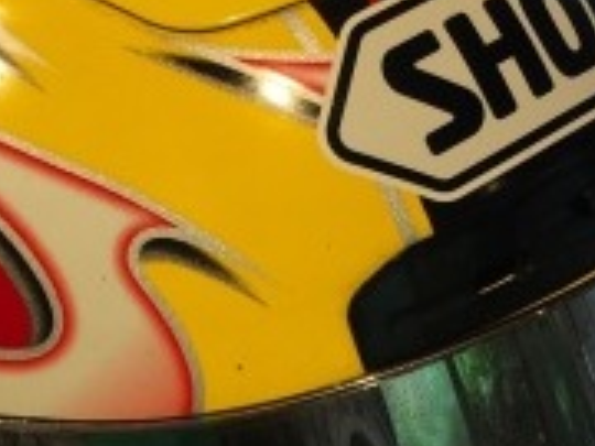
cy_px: 461
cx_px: 112
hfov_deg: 17.3
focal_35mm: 113
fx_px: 1942
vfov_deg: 12.9
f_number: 2.2
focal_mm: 4.15
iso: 32
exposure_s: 1/60
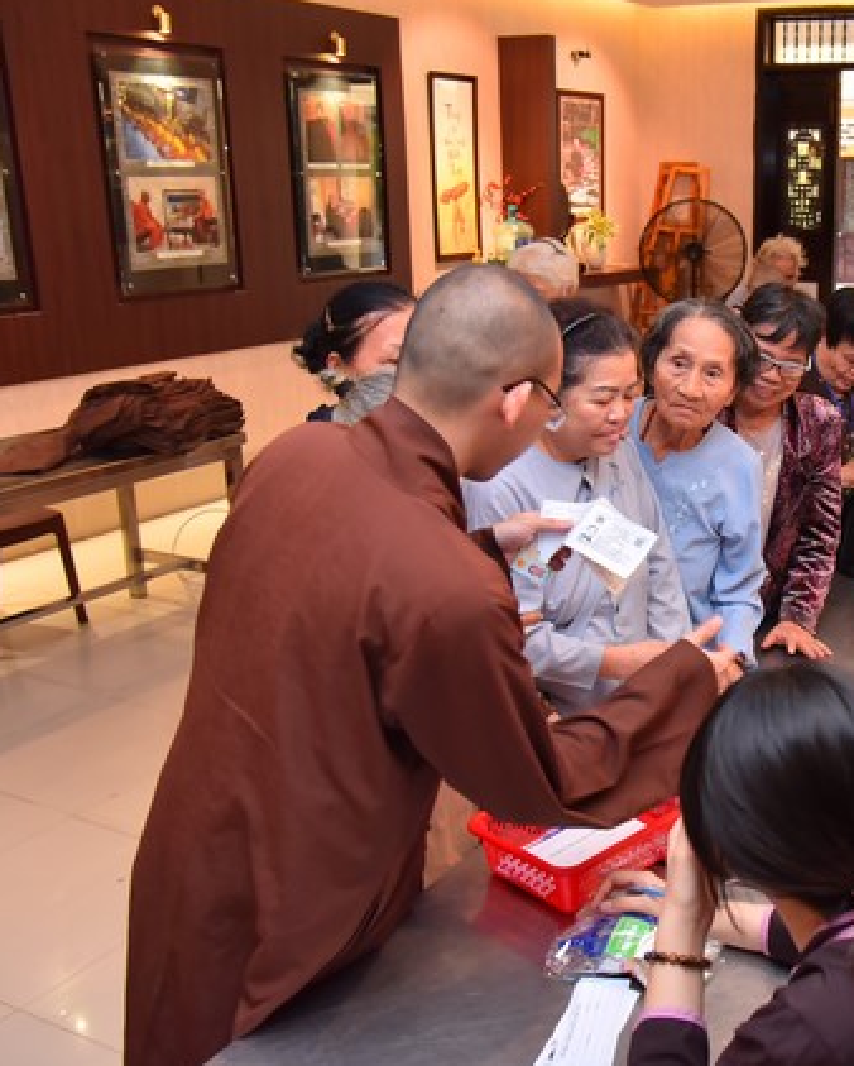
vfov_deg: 46.8
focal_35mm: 39
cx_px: 733
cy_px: 529
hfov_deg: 36.4
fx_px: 1231
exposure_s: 1/125
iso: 1250
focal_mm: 27
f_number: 4.5
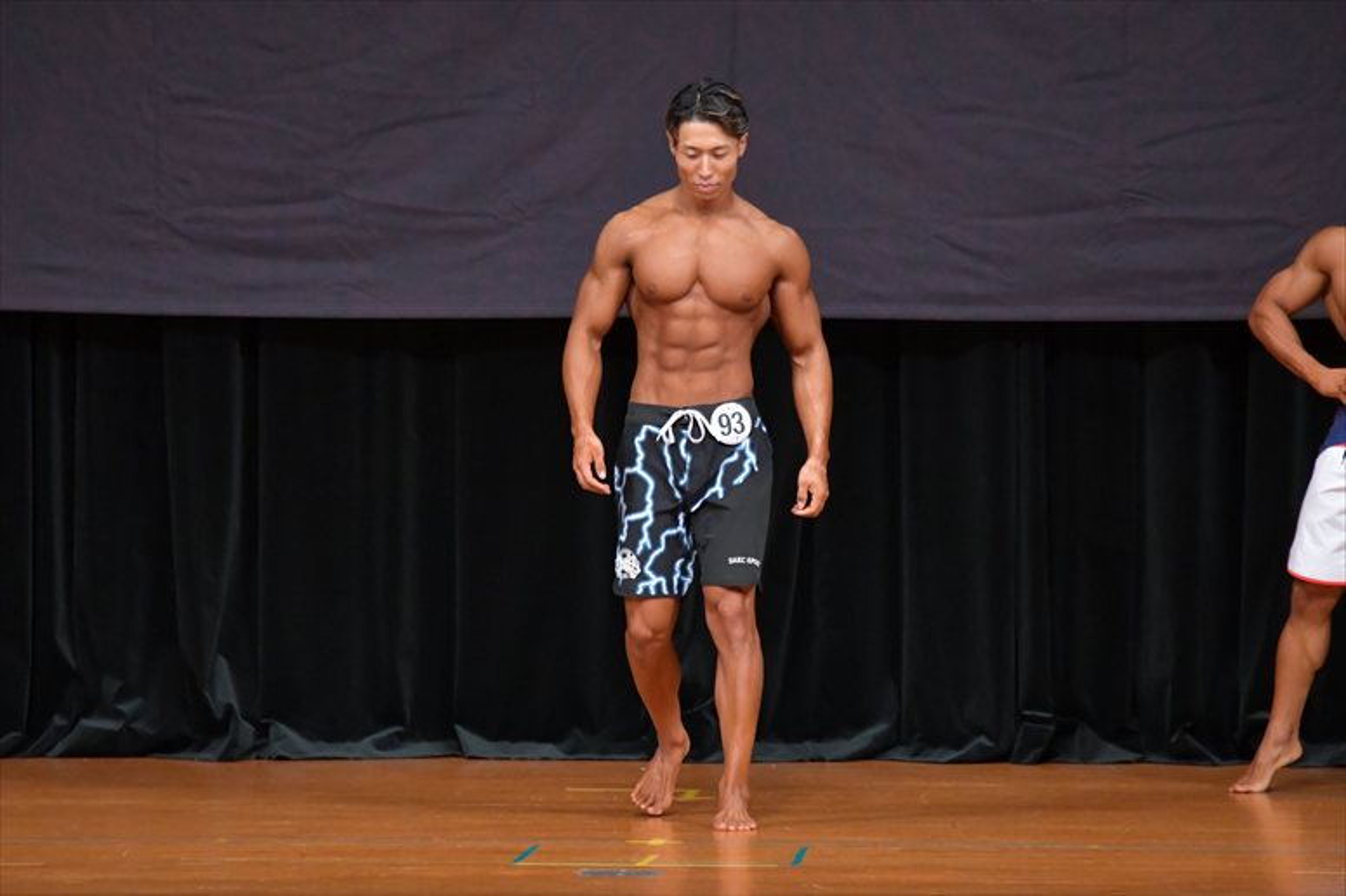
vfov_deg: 4.8
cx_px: 673
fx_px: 10651
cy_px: 448
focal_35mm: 285
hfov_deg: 7.2
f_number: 5.6
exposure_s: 1/400
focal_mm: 190
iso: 5000
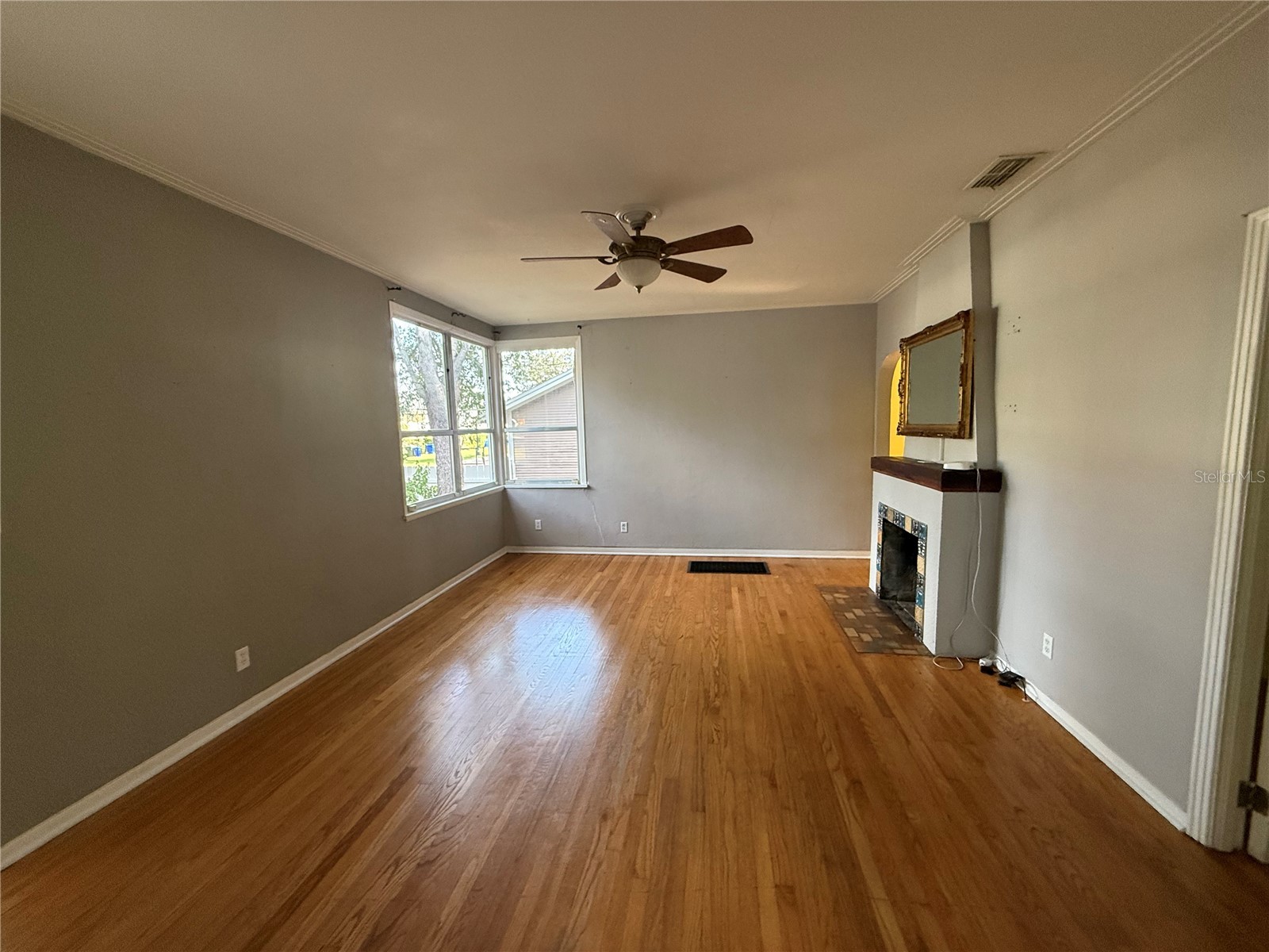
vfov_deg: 85.7
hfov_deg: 102.1
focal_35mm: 14
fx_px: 513
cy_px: 476
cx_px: 634
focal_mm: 2.22
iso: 320
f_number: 2.2
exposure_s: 1/92
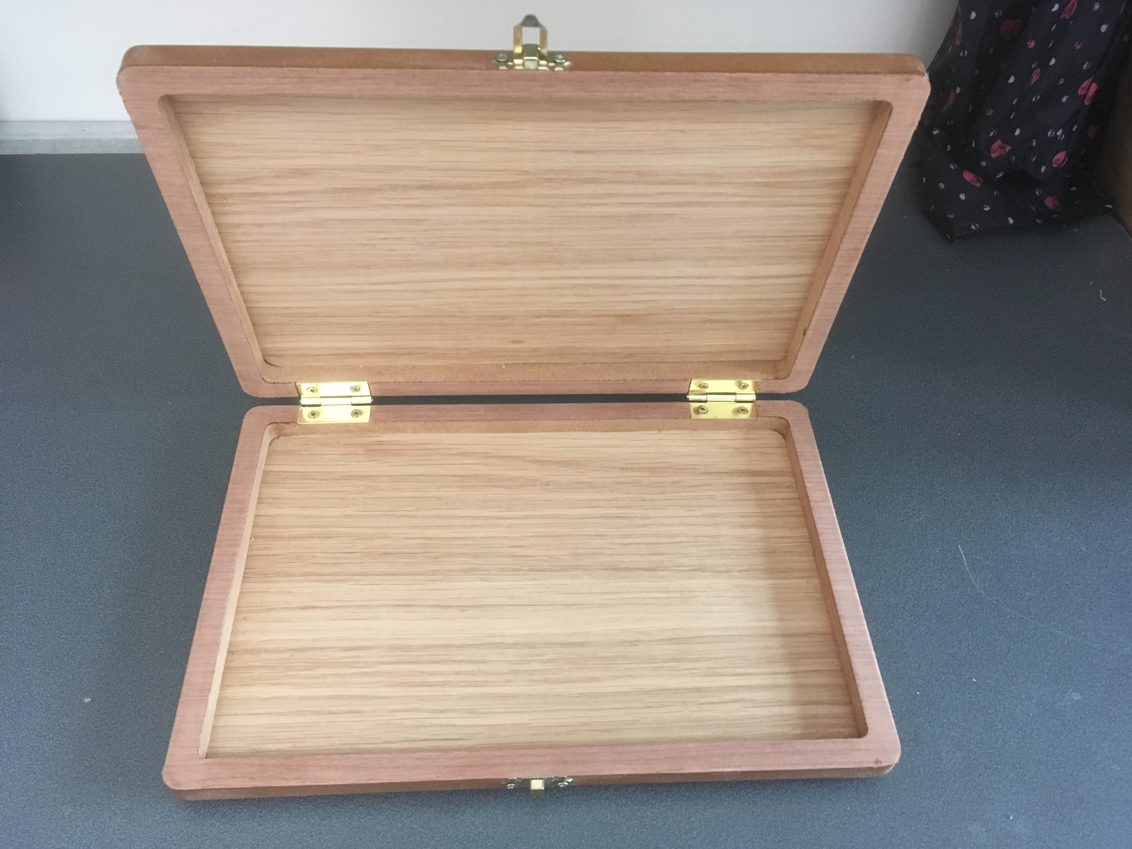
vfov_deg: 48.2
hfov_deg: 61.7
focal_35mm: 29
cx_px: 566
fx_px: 948
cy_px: 424
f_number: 2.2
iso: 200
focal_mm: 4.15
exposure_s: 1/25
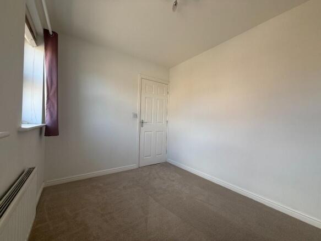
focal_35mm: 14
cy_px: 120
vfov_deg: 85.7
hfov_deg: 102.1
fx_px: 130
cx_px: 160
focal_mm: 2.22
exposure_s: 1/100
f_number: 2.2
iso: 40
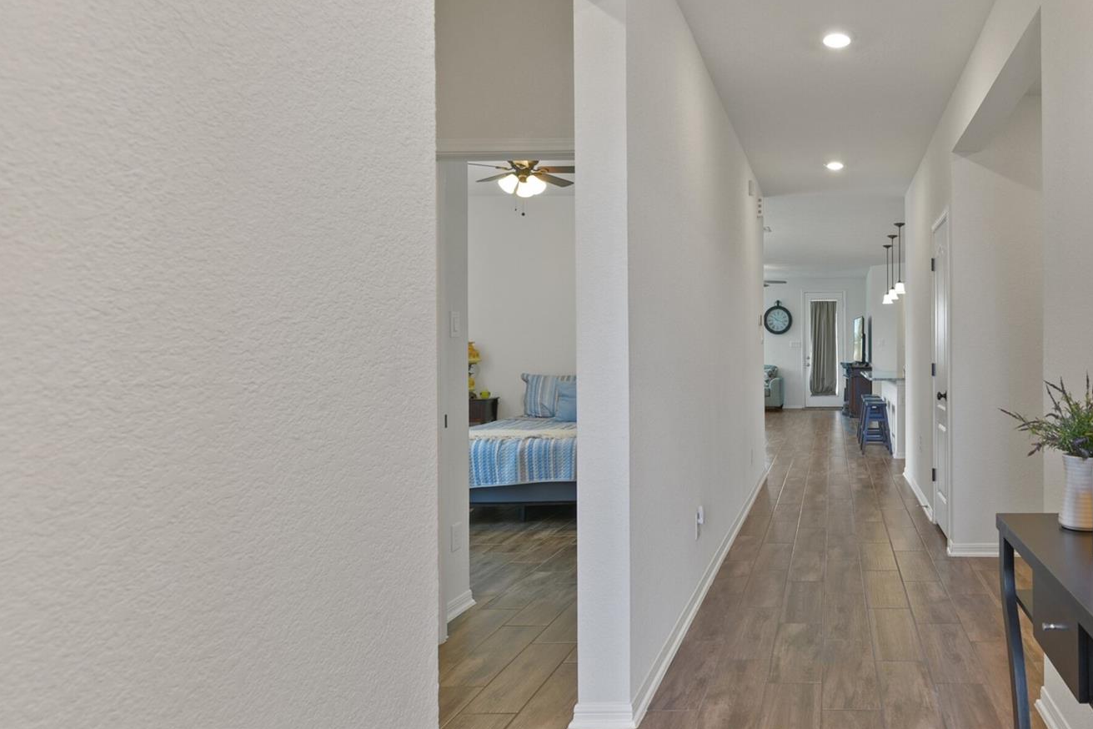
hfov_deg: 66.5
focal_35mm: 25
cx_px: 835
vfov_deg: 51.3
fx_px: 759
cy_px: 347
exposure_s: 1/4
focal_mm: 16
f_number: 6.3
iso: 200
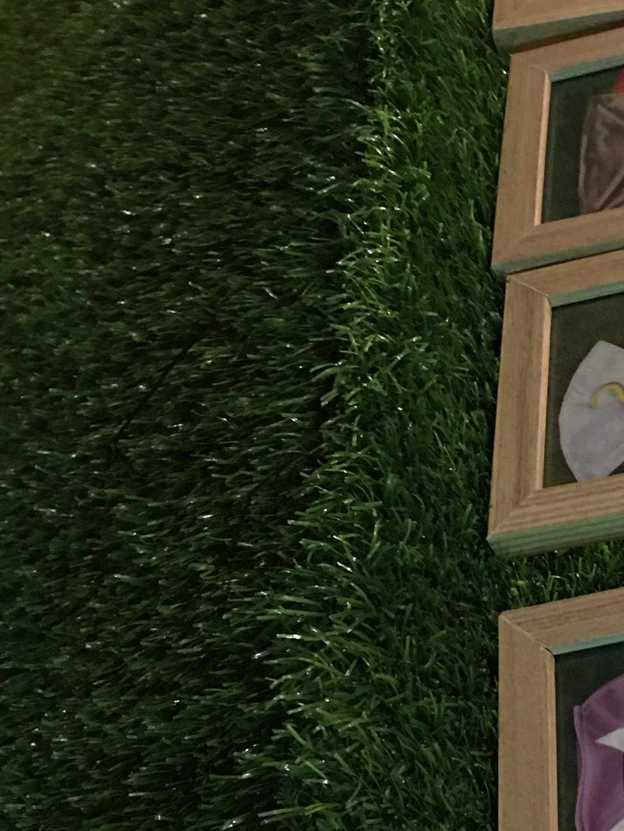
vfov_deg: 28.7
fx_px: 1610
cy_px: 570
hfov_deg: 20.9
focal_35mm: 67
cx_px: 685
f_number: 2.2
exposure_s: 1/4
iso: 125
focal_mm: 4.15
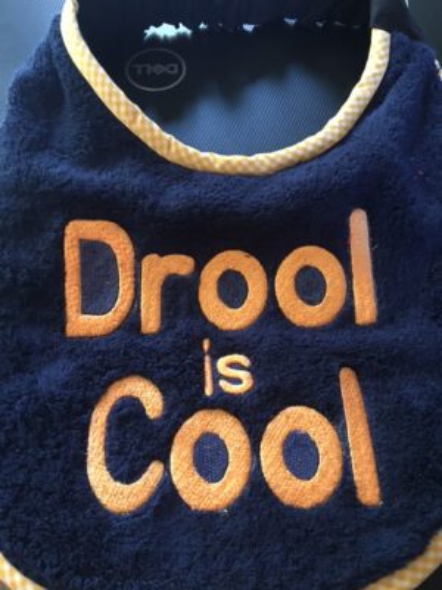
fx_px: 494
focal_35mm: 29
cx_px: 221
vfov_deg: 61.7
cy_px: 295
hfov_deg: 48.2
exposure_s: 1/10
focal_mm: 4.15
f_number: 2.2
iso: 100
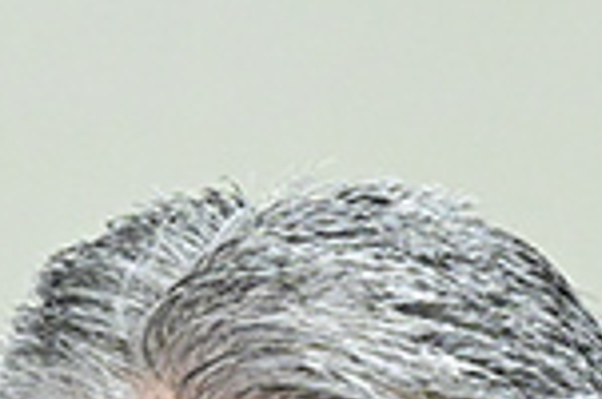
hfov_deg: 1.8
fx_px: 19173
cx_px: 435
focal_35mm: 1149
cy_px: 1093
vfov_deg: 1.2
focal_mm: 135
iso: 4000
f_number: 4
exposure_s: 1/200
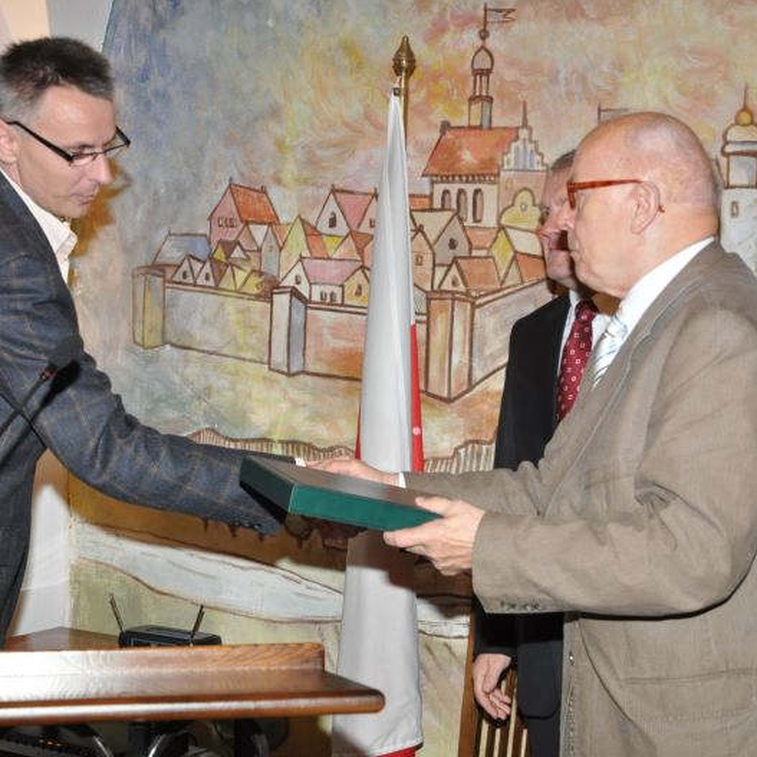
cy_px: 380
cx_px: 345
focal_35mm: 68
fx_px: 1674
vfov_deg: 25.5
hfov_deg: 25.5
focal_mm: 35
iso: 1000
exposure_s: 1/60
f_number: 6.3
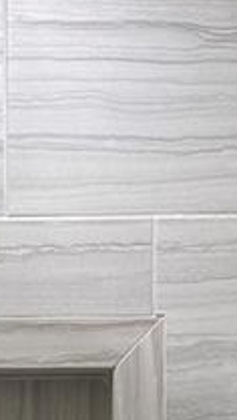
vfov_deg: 10.2
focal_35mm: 192
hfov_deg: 6.3
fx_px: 2139
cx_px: 38
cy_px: 880
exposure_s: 1/170
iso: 200
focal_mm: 6.76
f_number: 1.78
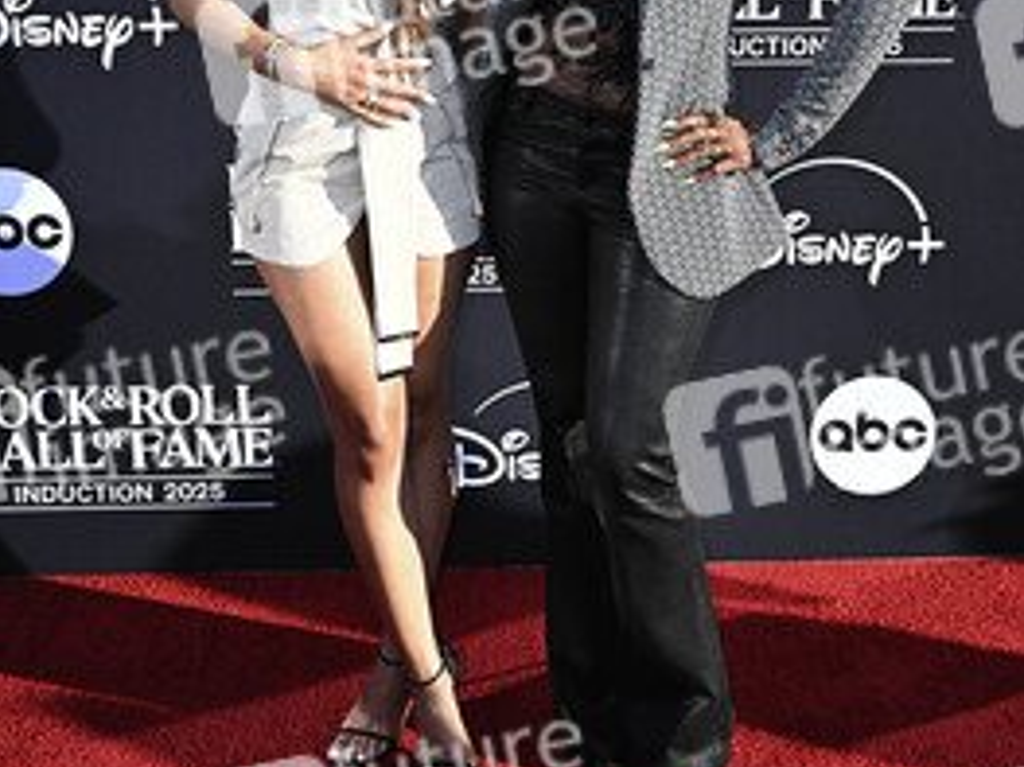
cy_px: 230
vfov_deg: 26.8
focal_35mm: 54
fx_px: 1597
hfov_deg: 35.6
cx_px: 510
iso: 250
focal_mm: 37
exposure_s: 1/320
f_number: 9
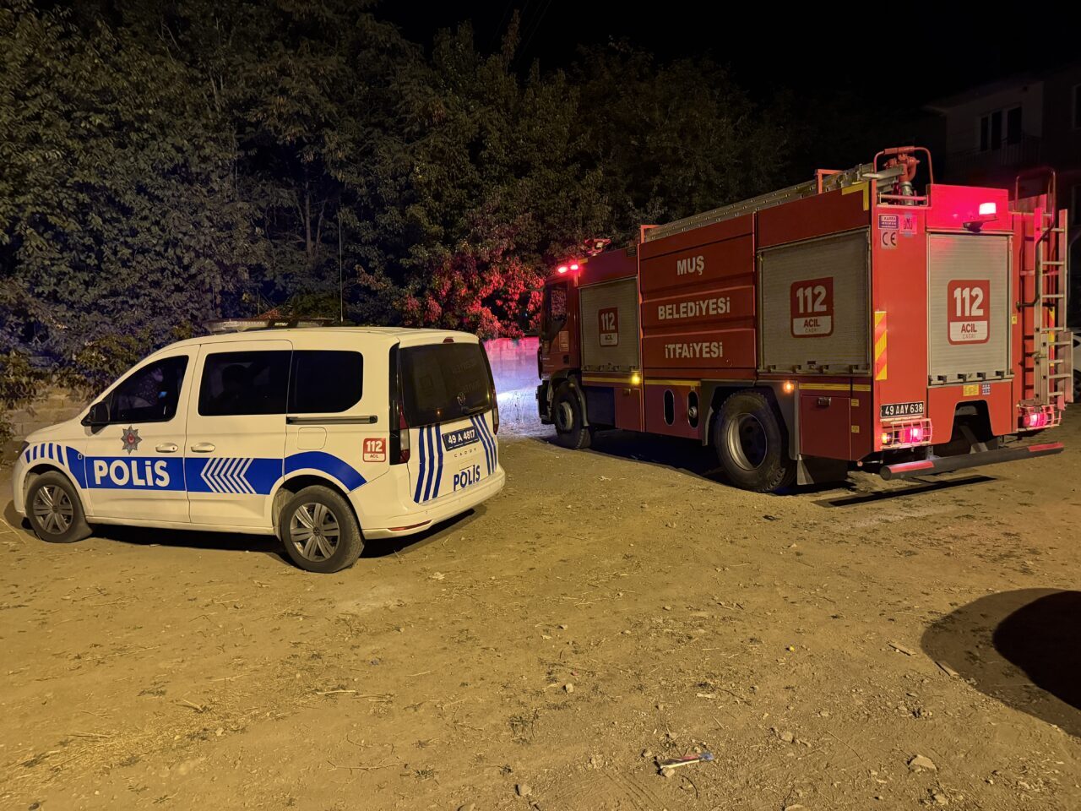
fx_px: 749
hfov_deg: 71.6
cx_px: 540
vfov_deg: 56.8
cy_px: 406
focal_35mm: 24
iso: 800
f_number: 1.78
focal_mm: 6.76
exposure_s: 1/33
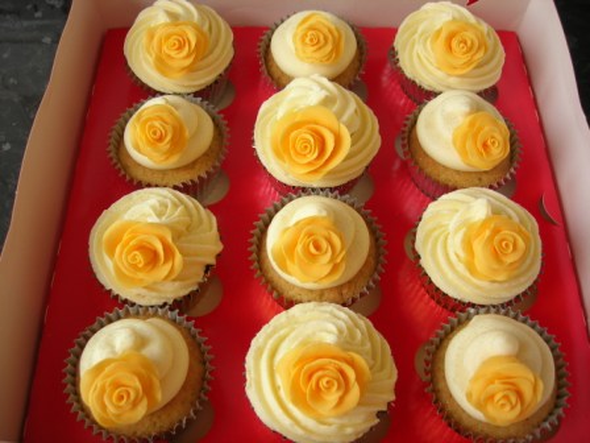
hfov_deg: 49.0
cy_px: 222
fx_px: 648
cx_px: 295
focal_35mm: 38
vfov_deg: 37.7
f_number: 2.8
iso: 64
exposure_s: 1/102
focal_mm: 7.8
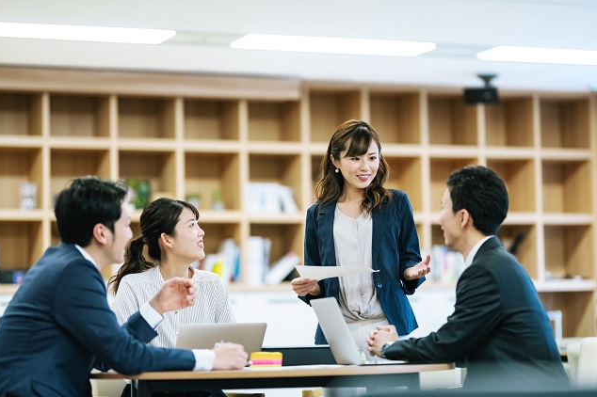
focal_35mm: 106
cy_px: 198
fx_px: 1757
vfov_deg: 12.9
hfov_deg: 19.3
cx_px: 297
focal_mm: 105
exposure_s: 1/200
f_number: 1.4
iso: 500
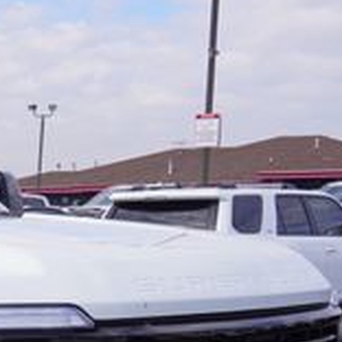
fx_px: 1408
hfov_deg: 12.6
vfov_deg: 13.5
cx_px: -274
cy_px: 412
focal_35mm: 126
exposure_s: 1/125
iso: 100
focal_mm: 24
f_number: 9
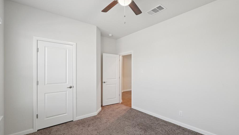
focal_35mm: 17
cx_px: 120
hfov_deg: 95.9
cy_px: 71
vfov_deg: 63.9
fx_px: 108
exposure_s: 1/15
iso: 400
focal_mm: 16
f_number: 8
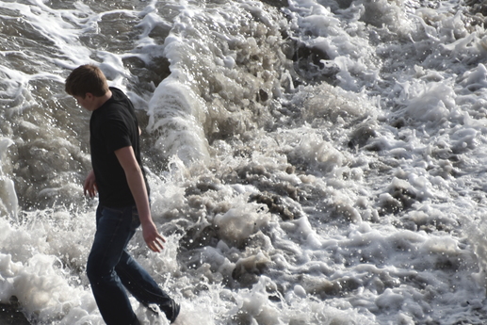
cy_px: 215
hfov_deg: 2.8
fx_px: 10053
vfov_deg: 1.9
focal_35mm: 743
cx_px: 90
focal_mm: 300
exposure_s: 1/640
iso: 110
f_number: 5.6
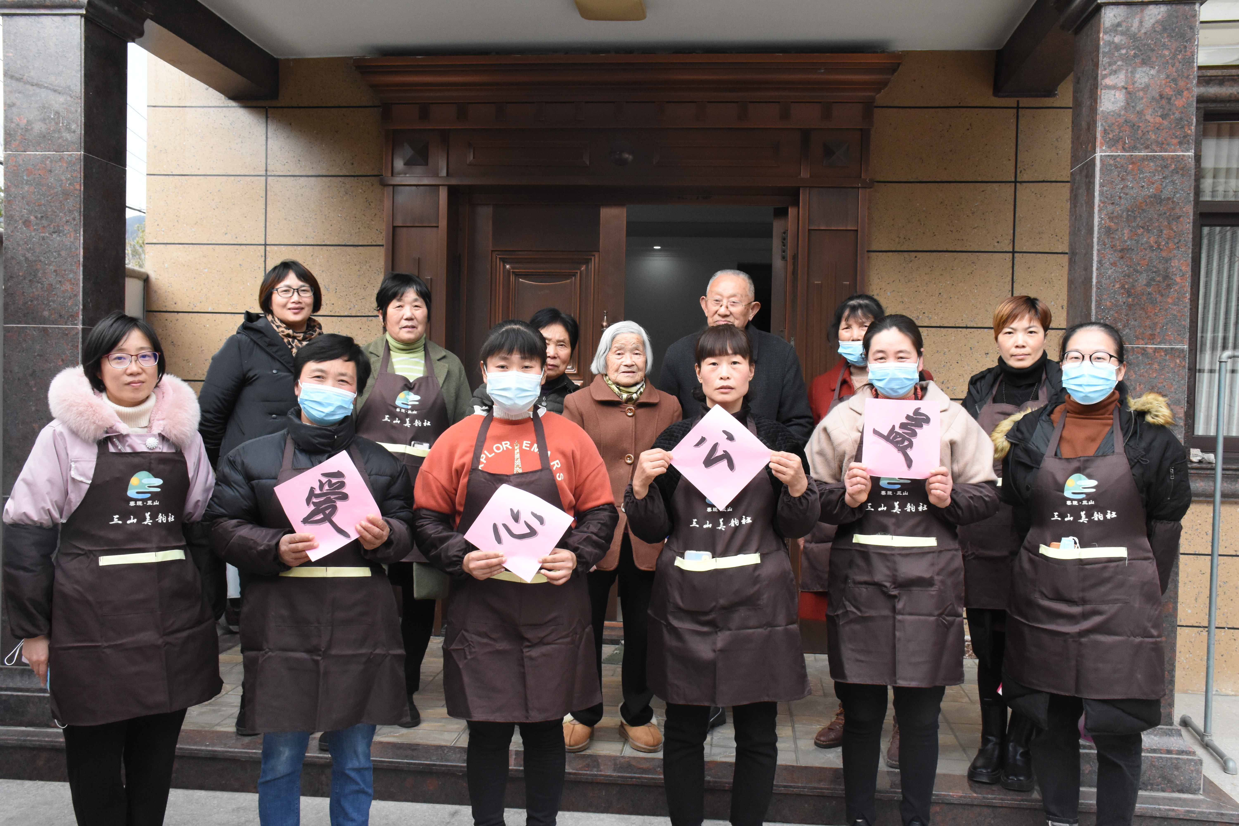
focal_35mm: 33
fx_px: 1136
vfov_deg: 40.0
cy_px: 413
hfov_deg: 57.2
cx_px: 620
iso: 2000
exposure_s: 1/320
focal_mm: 22
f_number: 9
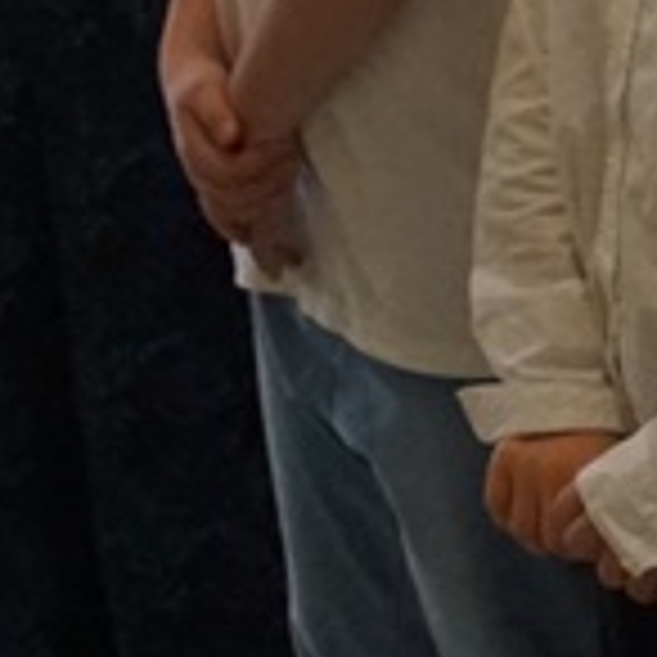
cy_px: -394
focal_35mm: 192
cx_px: 963
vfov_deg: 8.8
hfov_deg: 8.9
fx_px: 4123
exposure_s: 1/125
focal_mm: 22
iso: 3200
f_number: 4
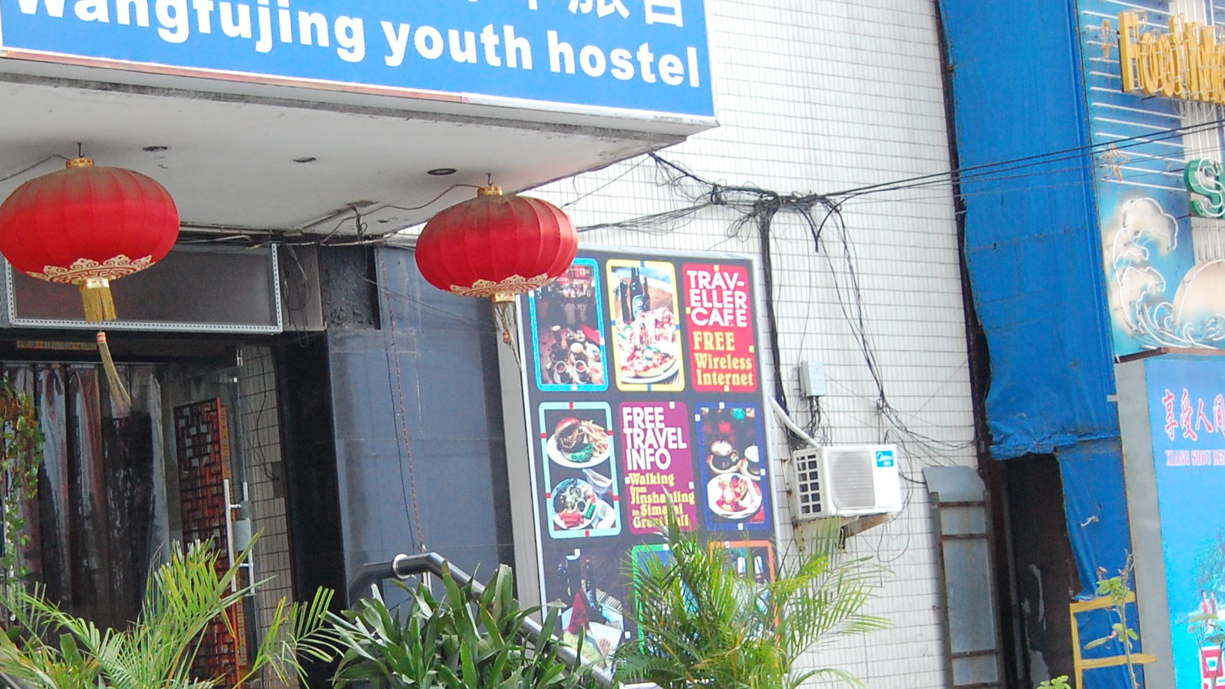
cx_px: 373
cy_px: 549
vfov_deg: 15.6
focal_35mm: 77
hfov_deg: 27.3
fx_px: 2501
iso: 800
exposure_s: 1/160
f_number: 4.2
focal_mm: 28
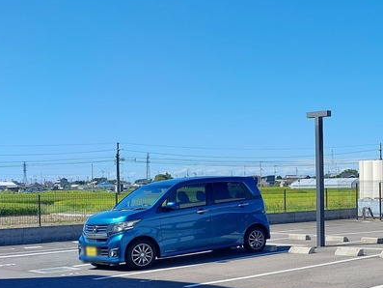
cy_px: 198
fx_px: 642
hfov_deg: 29.9
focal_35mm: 58
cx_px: 422
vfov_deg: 25.1
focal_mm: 5.23
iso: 25
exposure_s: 1/771
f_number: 1.8
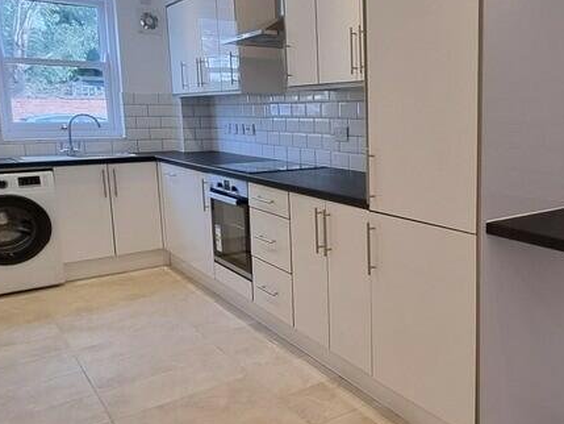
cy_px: 198
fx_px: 505
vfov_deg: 45.4
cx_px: 425
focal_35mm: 31
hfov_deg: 55.5
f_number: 2.2
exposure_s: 1/50
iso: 100
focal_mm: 2.2
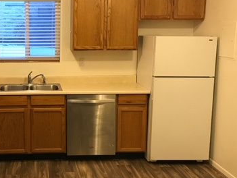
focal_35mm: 51
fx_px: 350
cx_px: 44
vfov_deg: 28.6
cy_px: 82
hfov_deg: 36.1
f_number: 1.8
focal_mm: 3.99
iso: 50
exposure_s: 1/15
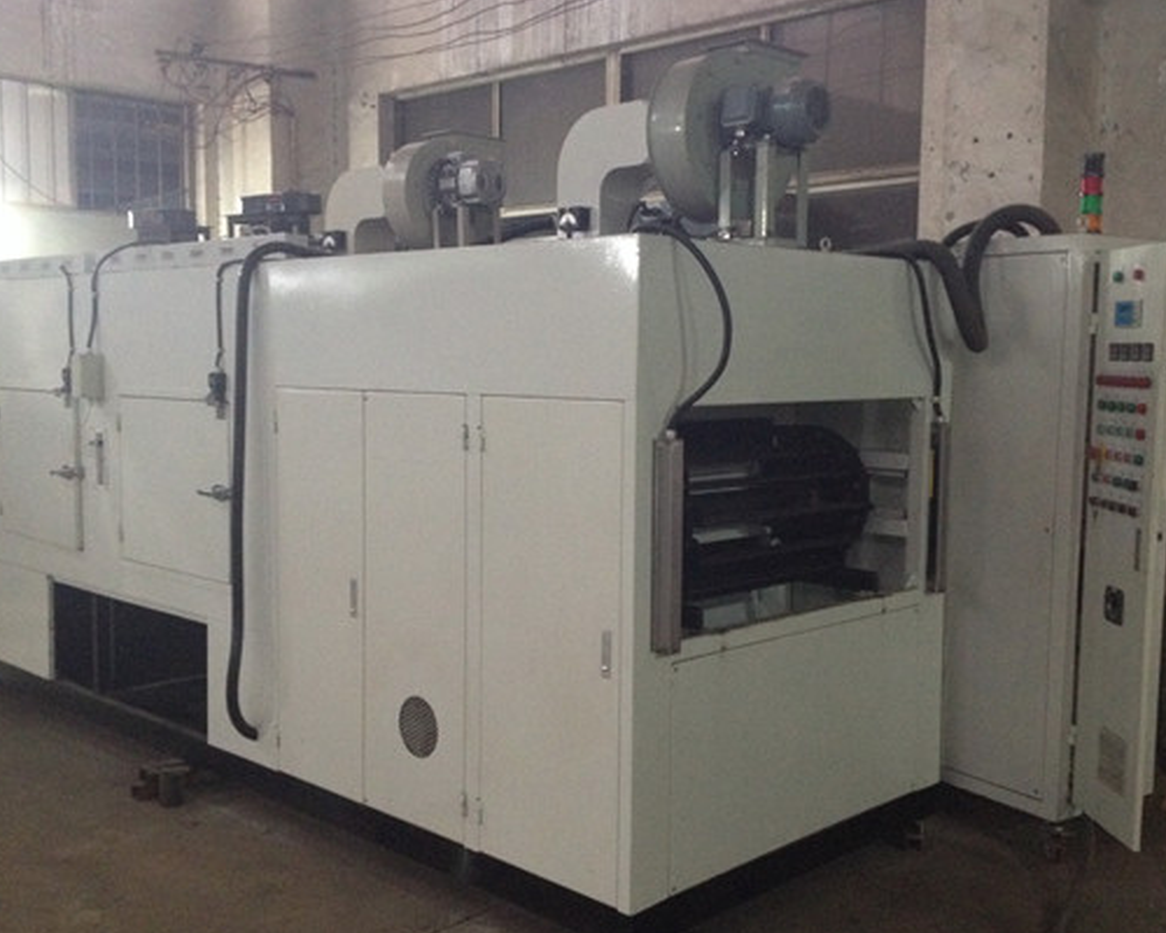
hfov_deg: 44.8
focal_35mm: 41
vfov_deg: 36.5
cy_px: 462
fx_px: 1415
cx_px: 571
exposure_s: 1/15
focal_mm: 4.28
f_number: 2.4
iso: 400
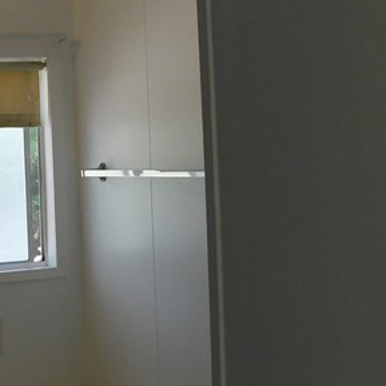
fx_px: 908
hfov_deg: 22.2
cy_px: 174
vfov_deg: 24.0
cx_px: -73
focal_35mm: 72
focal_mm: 4
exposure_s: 1/60
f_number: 3
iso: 125
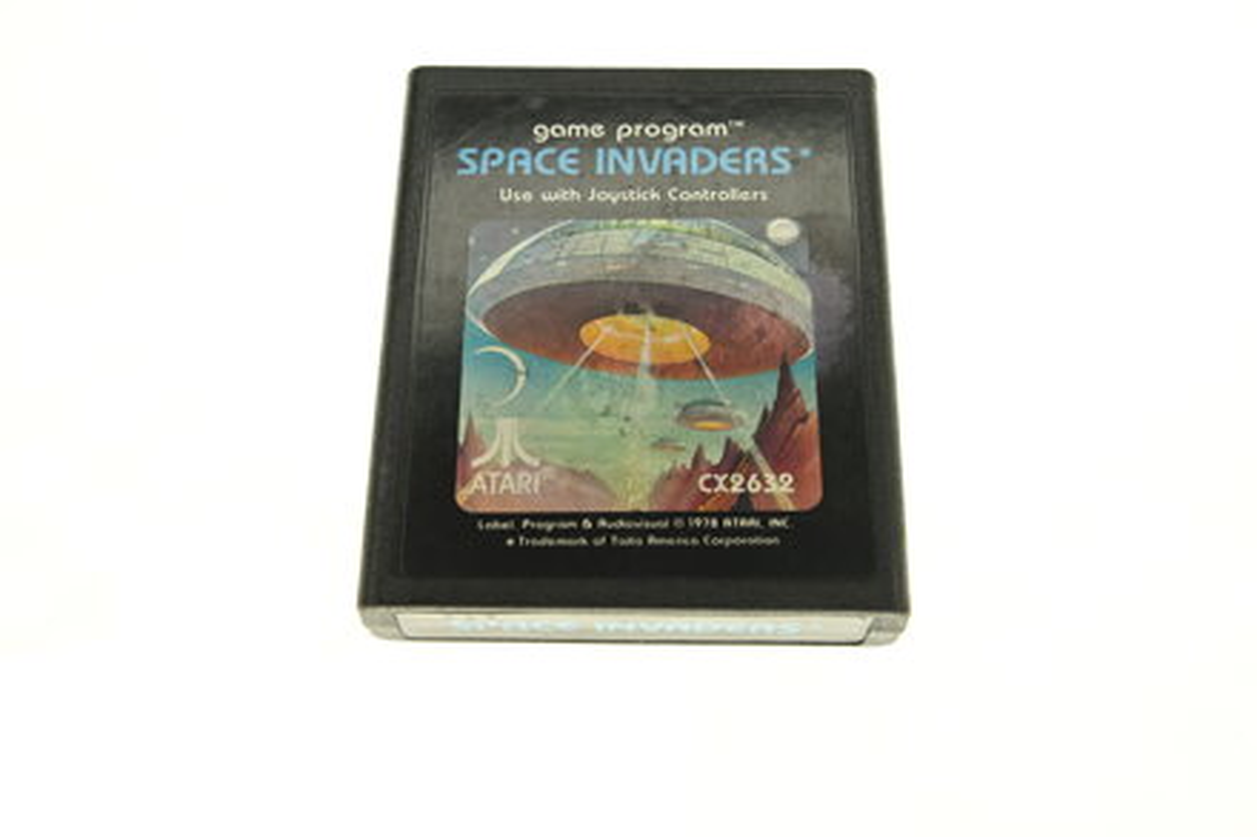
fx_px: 1536
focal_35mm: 44
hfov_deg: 44.5
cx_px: 628
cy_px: 418
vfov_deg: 30.5
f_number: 11
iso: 2000
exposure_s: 1/500
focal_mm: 44
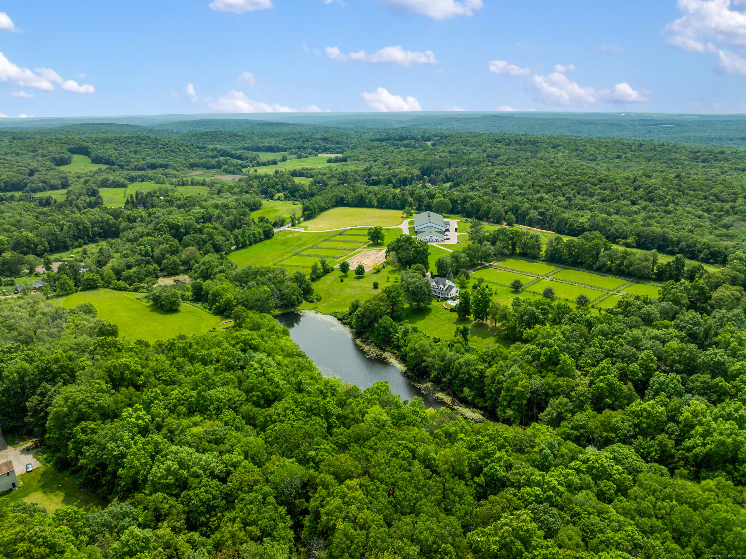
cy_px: 280
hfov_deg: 71.6
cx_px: 373
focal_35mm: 24
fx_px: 517
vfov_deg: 56.8
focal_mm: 12.29
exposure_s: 1/2500
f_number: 2.8
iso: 120
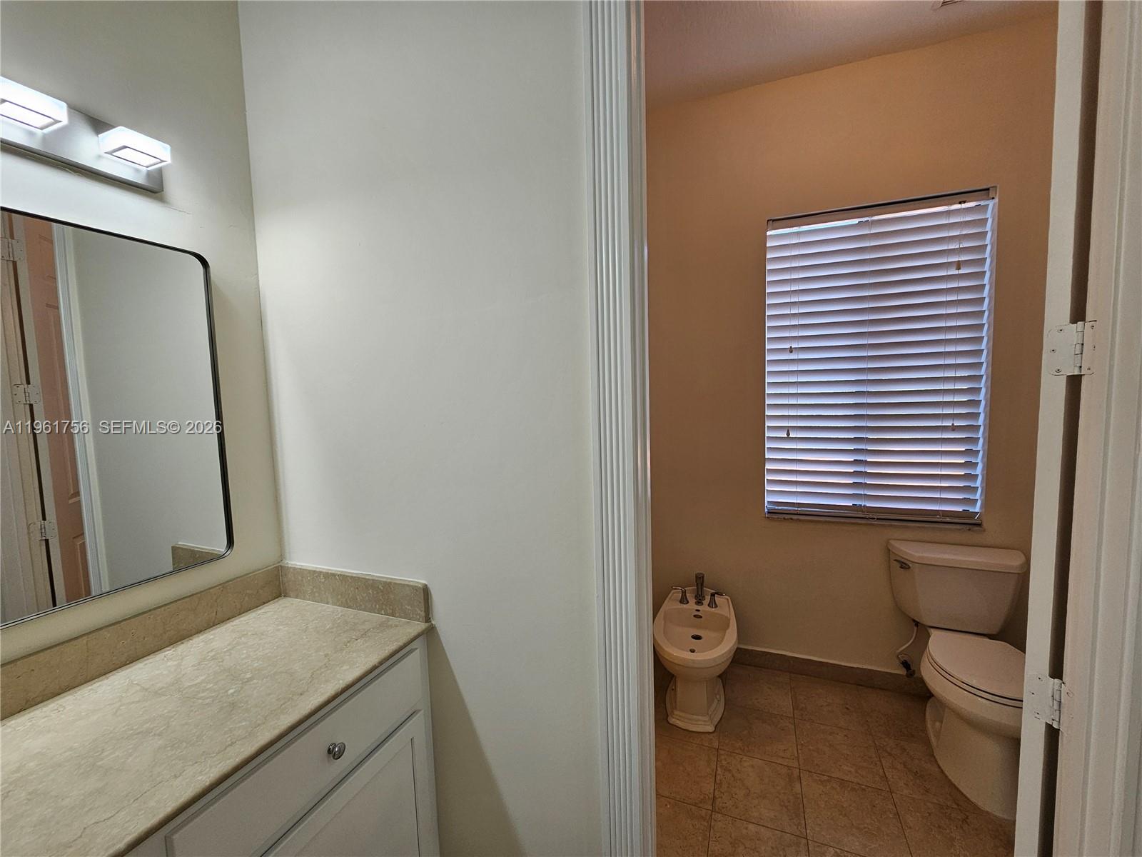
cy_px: 428
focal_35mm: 13
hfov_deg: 106.2
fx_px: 429
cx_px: 571
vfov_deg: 89.9
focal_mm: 2.2
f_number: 2.2
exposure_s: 1/60
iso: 50
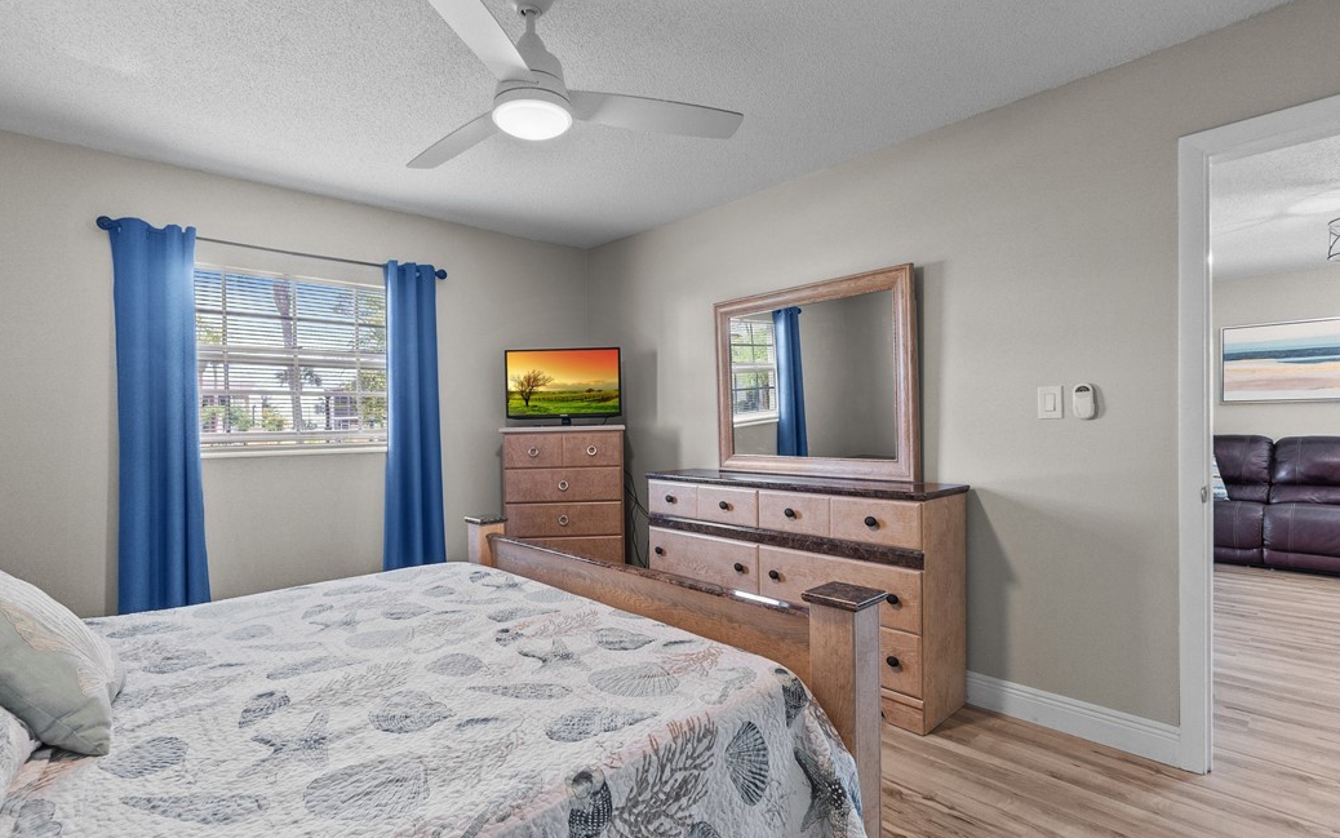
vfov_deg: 71.3
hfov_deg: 97.8
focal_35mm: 16
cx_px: 653
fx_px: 584
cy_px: 431
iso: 100
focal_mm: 10
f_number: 7.1
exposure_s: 1/1.67
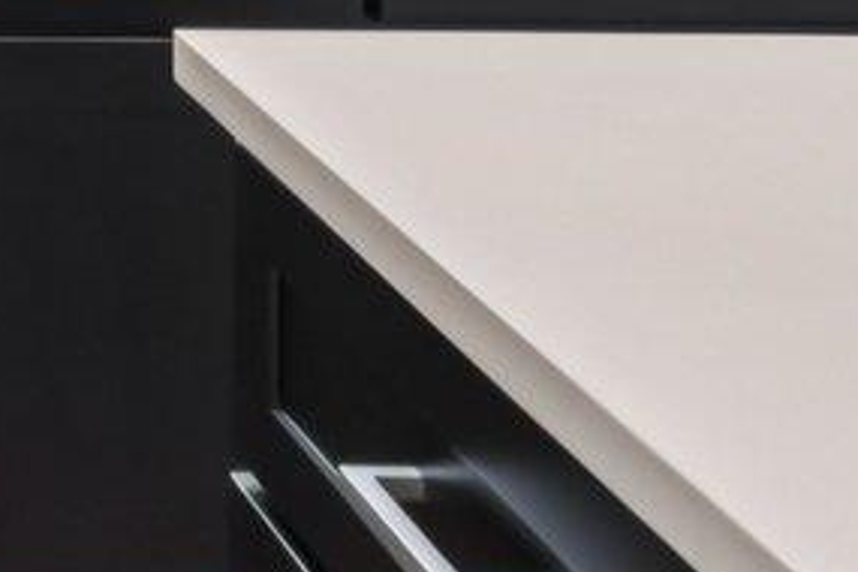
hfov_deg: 14.6
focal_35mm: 122
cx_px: -717
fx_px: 2907
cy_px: -671
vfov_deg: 10.2
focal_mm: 17
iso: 400
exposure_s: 1/20
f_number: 8
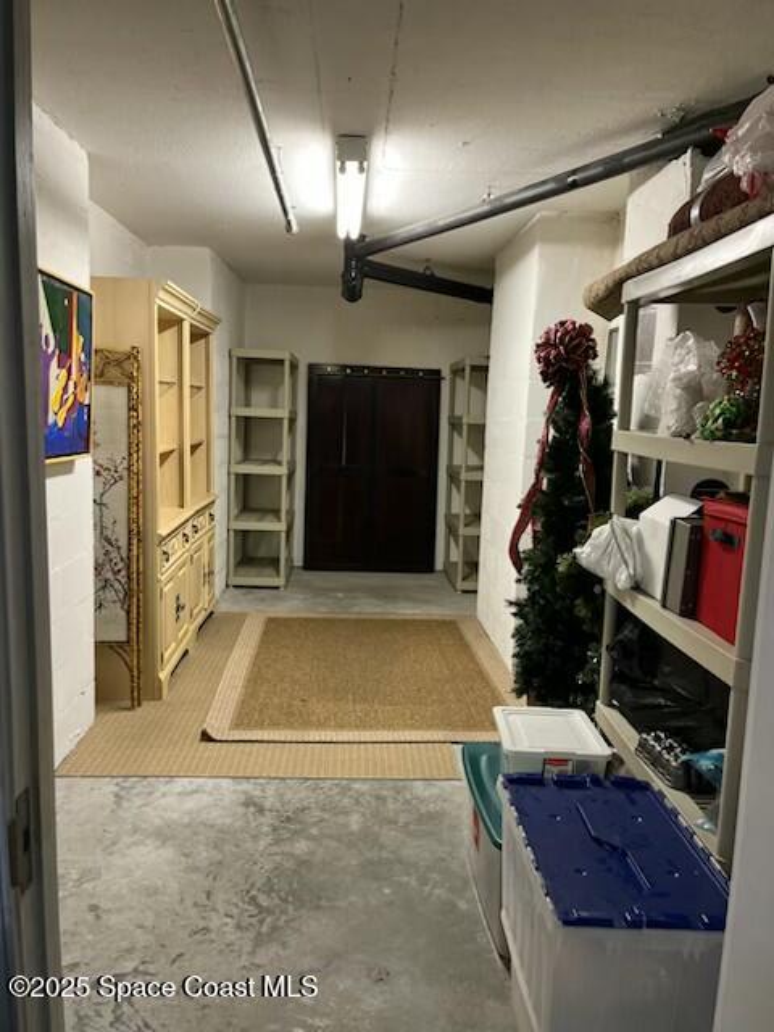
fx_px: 775
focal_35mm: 26
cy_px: 516
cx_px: 387
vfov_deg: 67.3
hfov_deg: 53.1
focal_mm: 5.1
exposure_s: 1/60
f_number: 1.6
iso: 250
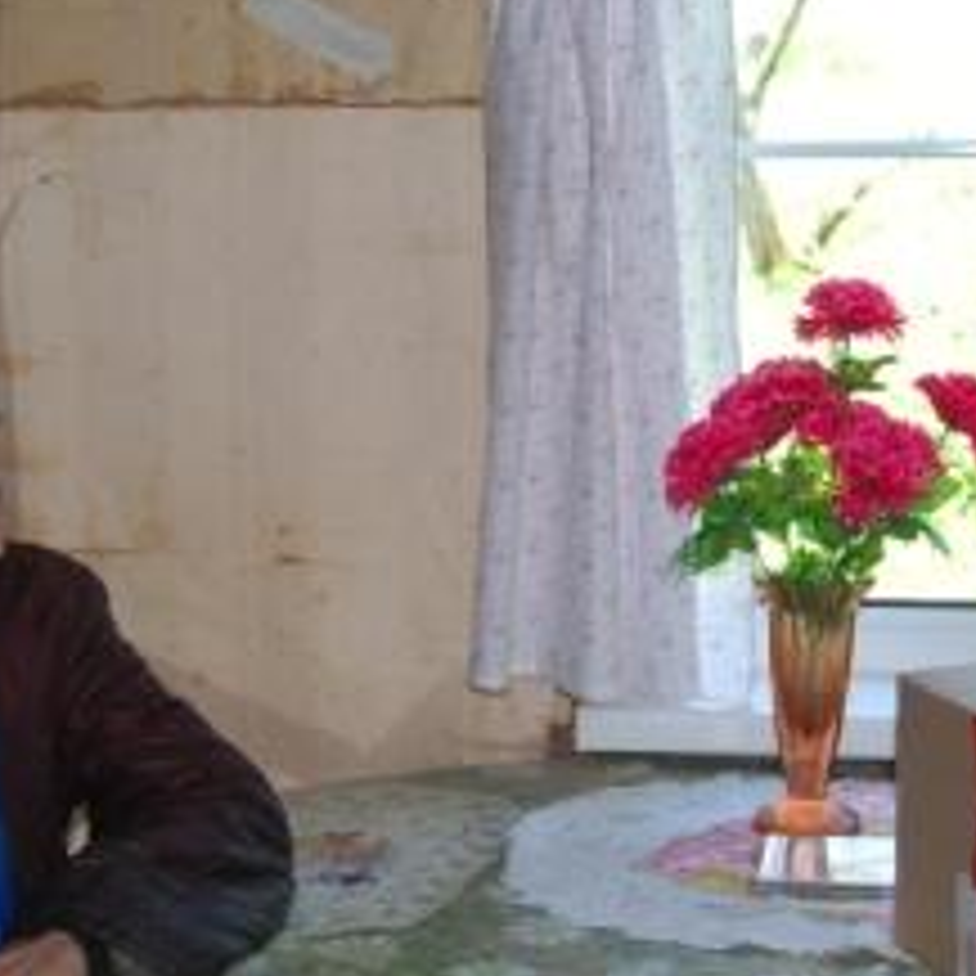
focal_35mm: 79
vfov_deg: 21.9
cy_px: 506
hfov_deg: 21.9
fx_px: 2520
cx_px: 463
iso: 200
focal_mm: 30
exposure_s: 1/60
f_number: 4.2
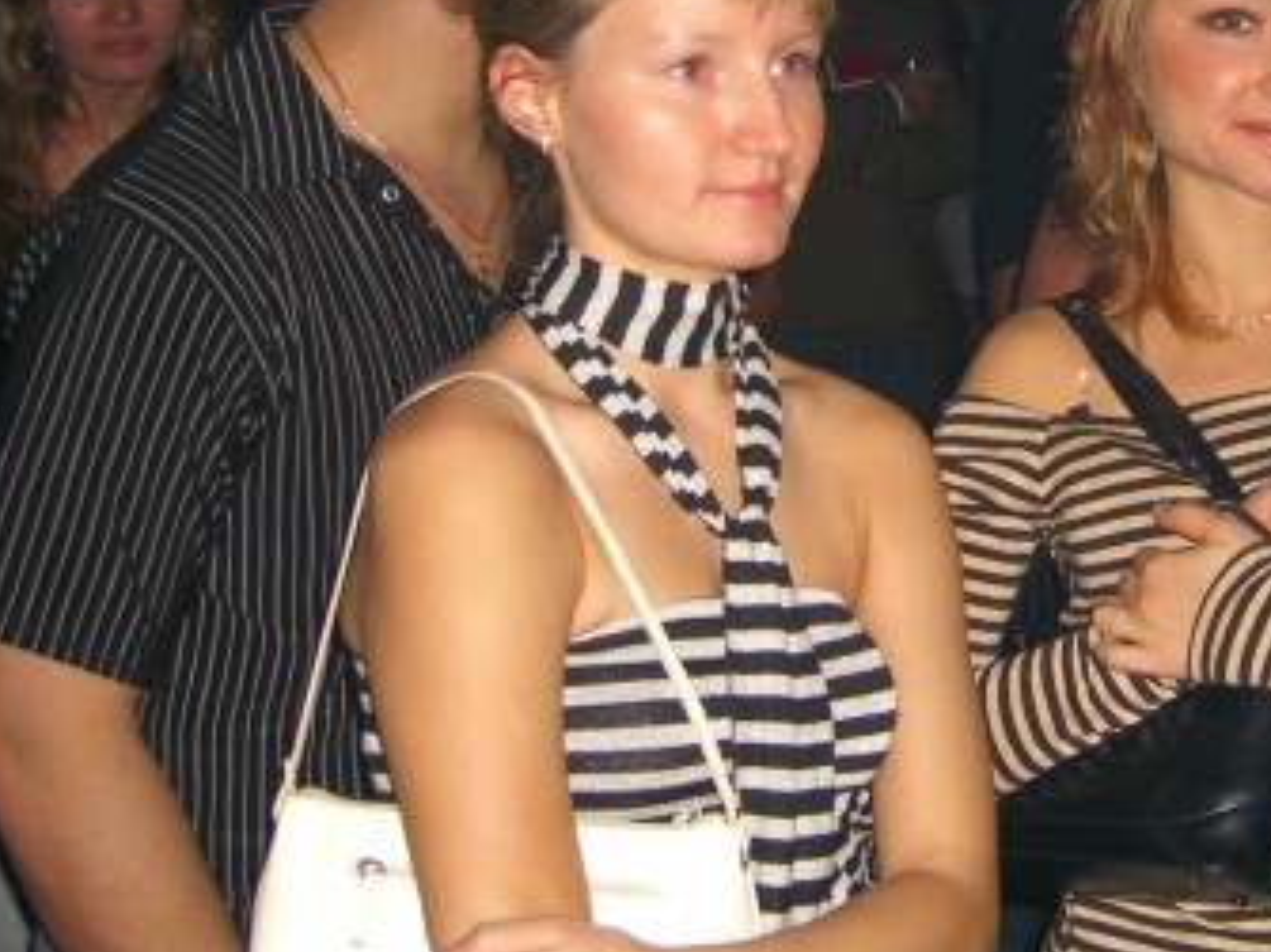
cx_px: 1100
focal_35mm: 68
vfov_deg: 21.4
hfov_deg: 27.7
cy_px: 258
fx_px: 2496
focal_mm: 7.9
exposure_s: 1/60
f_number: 2.8
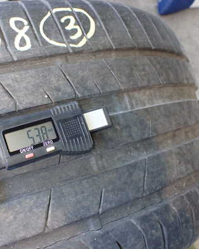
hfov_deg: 33.7
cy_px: 127
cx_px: 59
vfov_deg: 42.0
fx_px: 324
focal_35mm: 44
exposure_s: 1/80
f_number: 2.3
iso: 800
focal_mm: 5.4
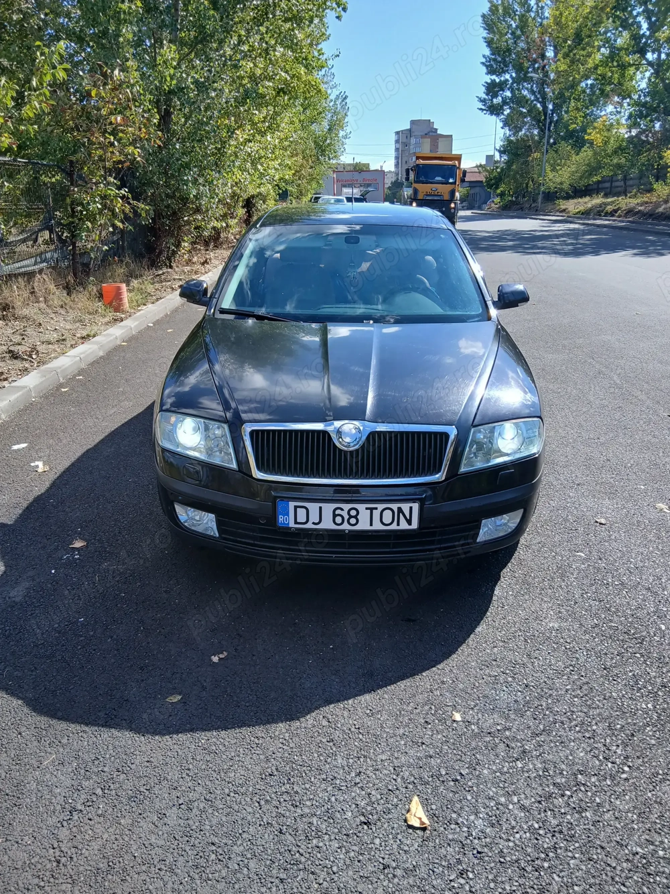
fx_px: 671
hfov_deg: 53.0
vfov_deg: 67.3
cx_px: 335
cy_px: 447
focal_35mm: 26
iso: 20
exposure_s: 1/270
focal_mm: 3.98
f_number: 1.8
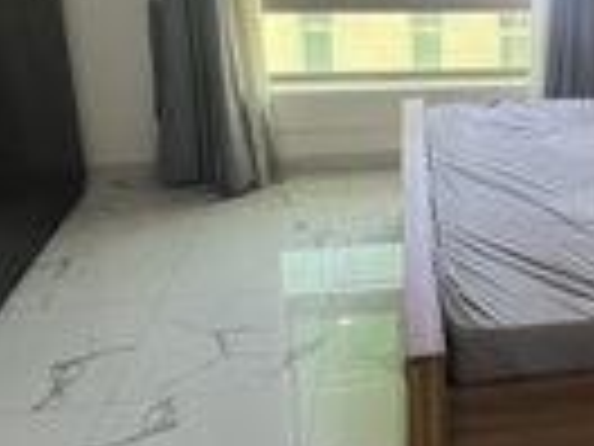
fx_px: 772
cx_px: 587
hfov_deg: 37.8
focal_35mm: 45
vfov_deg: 31.3
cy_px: 88
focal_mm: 1.57
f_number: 1.8
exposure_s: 1/100
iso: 100
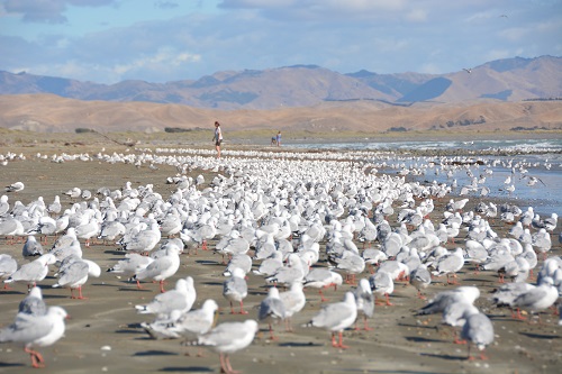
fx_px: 2809
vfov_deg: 7.6
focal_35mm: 180
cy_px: 187
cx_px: 281
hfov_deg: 11.4
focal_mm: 120
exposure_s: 1/2000
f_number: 7.1
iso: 400
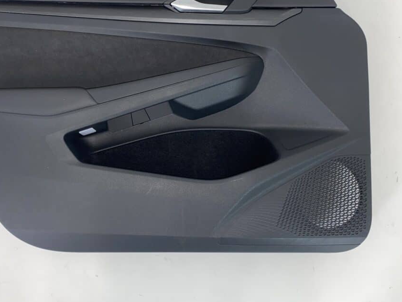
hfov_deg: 53.7
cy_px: 115
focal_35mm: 34
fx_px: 395
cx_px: 170
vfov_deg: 41.5
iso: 32
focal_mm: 4.25
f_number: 1.8
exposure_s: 1/24
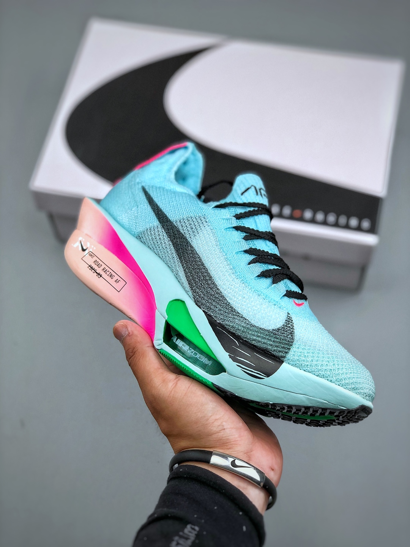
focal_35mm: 57
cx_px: 205
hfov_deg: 25.7
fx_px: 900
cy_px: 274
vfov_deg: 33.8
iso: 32
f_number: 2.8
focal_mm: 6.6
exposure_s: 1/100
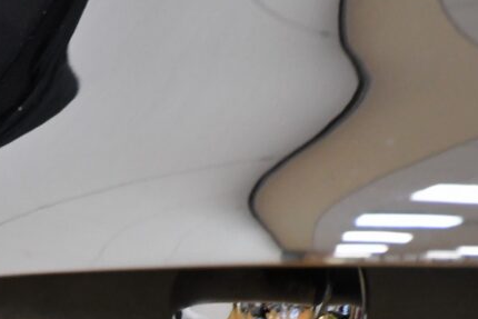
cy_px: 457
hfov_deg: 1.8
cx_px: -20
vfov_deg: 1.2
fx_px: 14928
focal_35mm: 1124
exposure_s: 1/50
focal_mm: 230
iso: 2500
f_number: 6.3
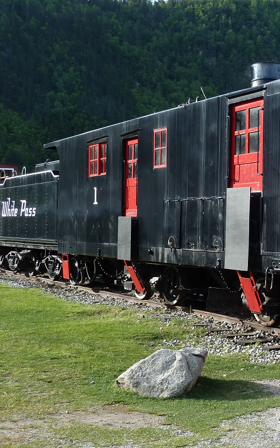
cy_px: 211
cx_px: 239
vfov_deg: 35.7
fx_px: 696
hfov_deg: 22.3
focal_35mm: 57
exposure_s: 1/200
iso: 80
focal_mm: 5.7
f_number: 4
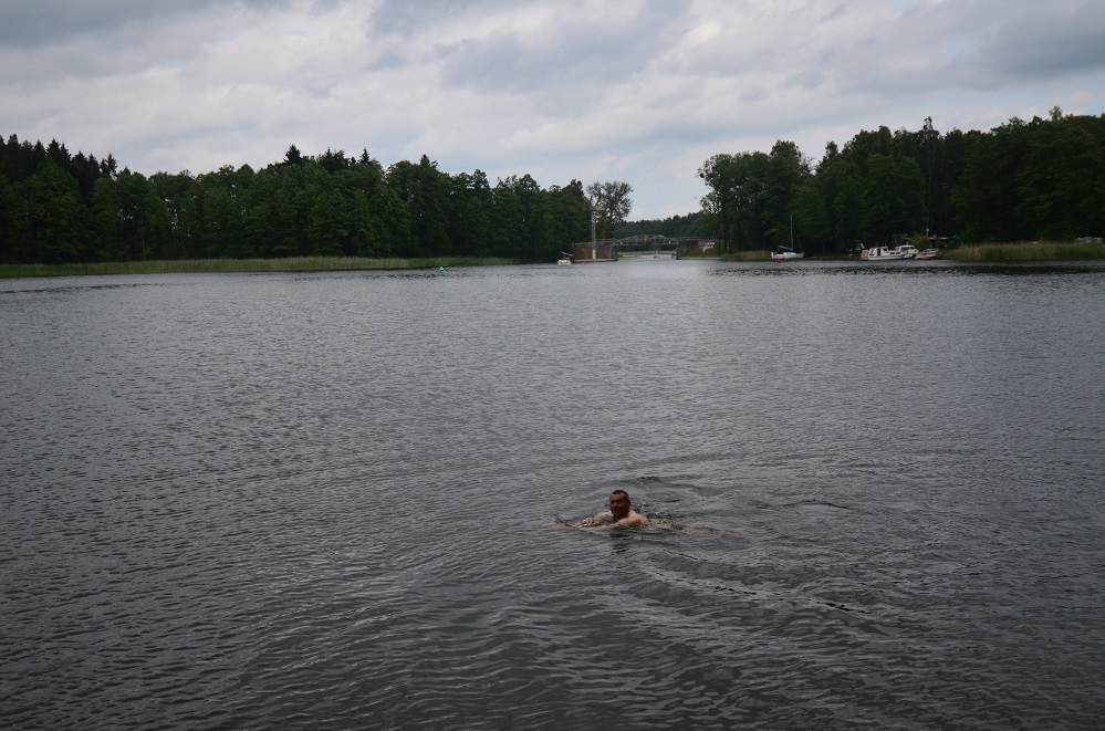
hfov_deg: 53.2
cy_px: 366
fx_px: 1102
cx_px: 552
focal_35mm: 36
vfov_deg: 36.7
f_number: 4
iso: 640
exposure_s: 1/4000
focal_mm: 24
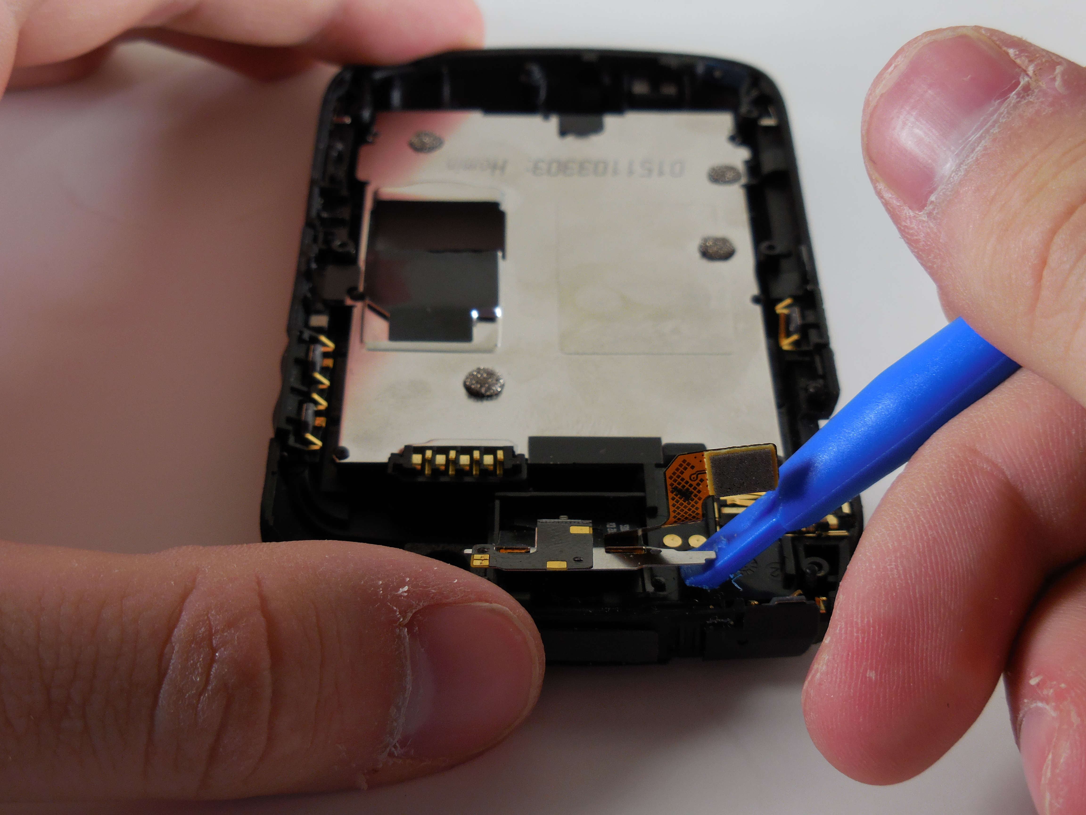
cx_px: 543
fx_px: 1914
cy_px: 408
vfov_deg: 24.0
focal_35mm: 61
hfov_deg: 31.7
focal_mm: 11
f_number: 4.5
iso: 125
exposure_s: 1/40
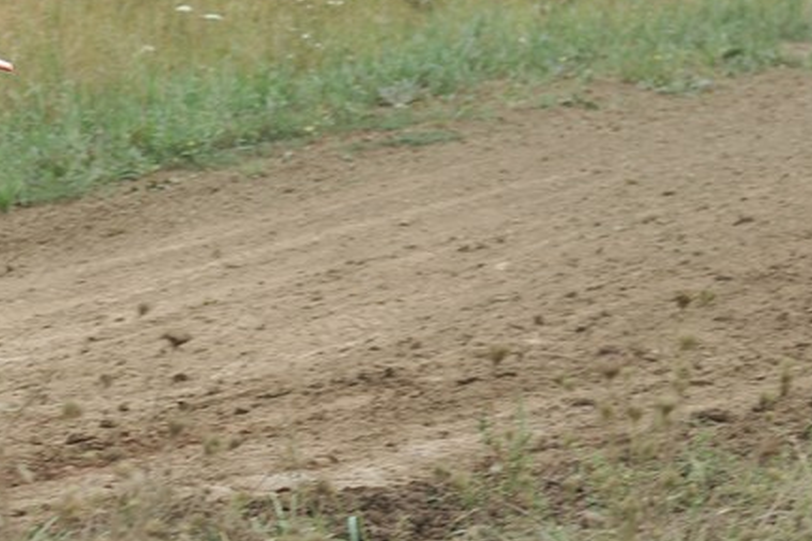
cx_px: 66
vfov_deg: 4.1
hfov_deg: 6.2
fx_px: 7530
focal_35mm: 334
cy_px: 92
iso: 200
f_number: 3.5
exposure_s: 1/1250
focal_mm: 120
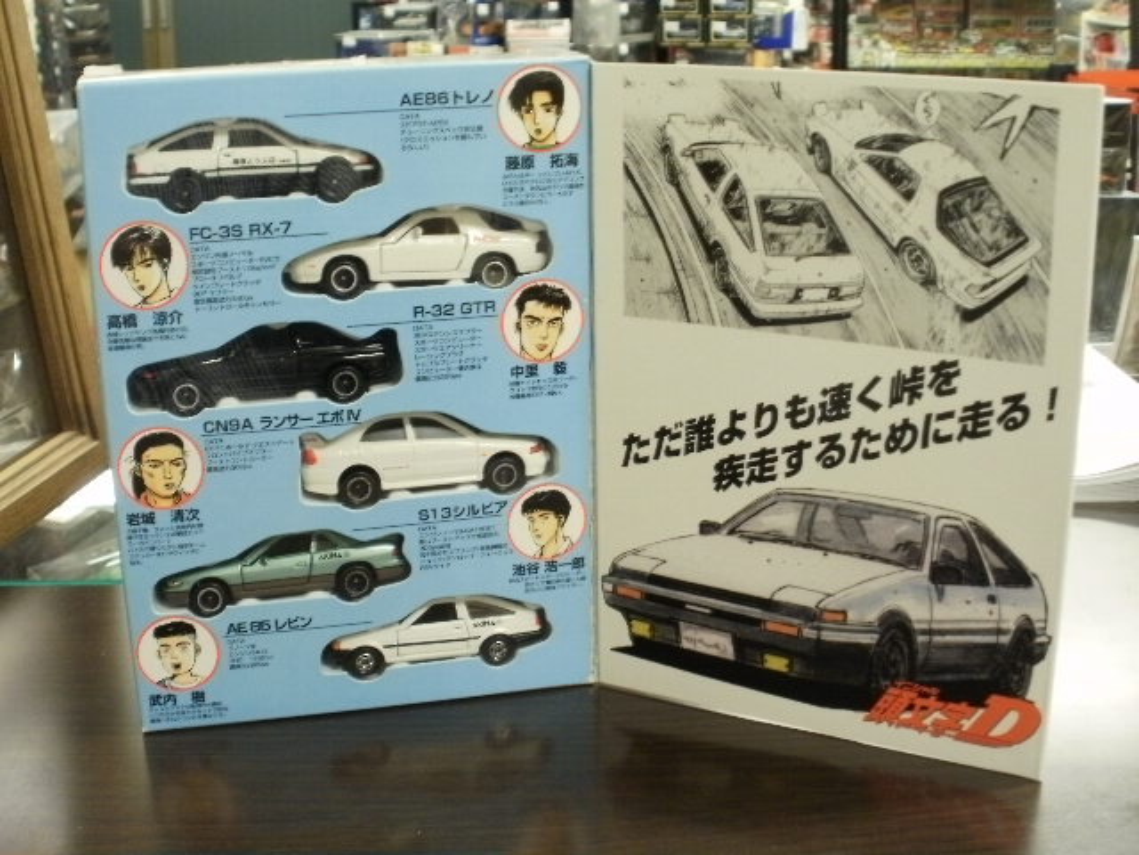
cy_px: 428
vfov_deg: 32.9
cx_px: 570
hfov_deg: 42.9
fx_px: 1448
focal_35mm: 44
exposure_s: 1/5
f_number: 4
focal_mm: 7.7
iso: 125
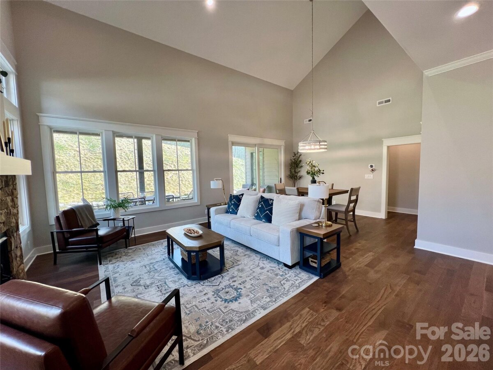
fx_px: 185
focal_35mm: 13
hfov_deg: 106.2
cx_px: 246
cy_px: 185
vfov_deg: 89.9
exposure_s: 1/120
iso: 100
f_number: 1.8
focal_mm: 1.57
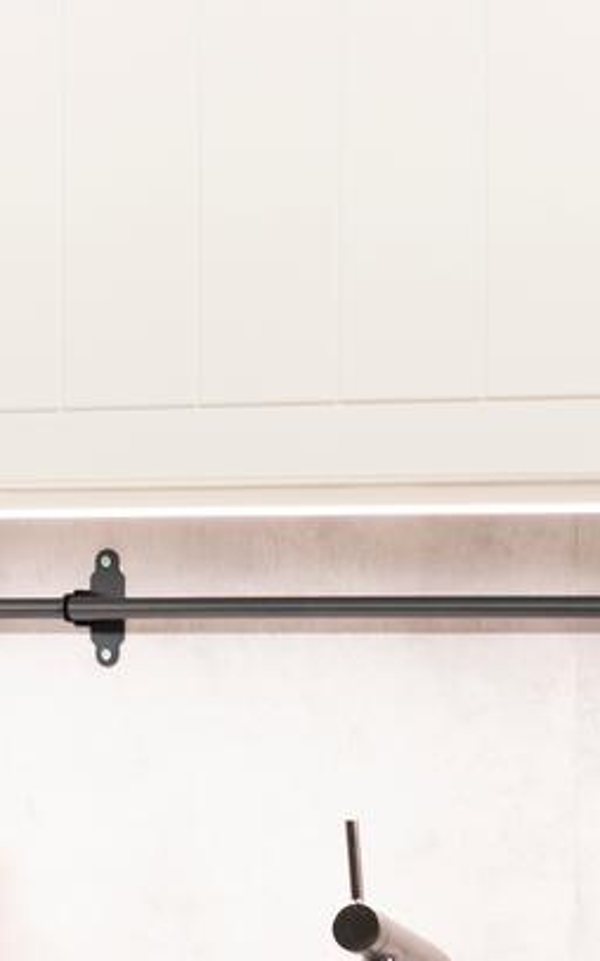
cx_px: -428
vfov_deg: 11.2
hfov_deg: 7.0
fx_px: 4819
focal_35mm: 184
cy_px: 1060
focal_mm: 35
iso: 100
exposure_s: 1/10
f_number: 2.8
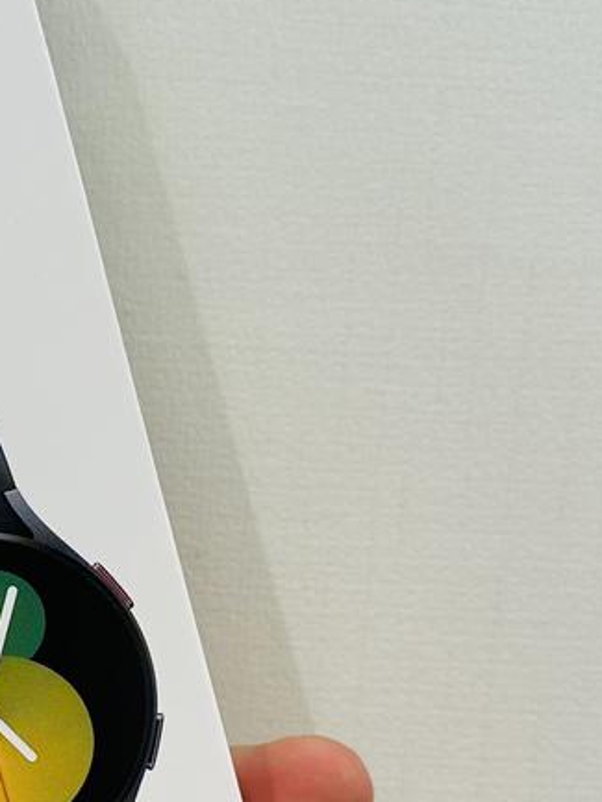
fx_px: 1646
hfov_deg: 20.3
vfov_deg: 26.5
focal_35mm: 71
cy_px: 713
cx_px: 48
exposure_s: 1/120
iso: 100
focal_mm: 6.86
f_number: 1.78
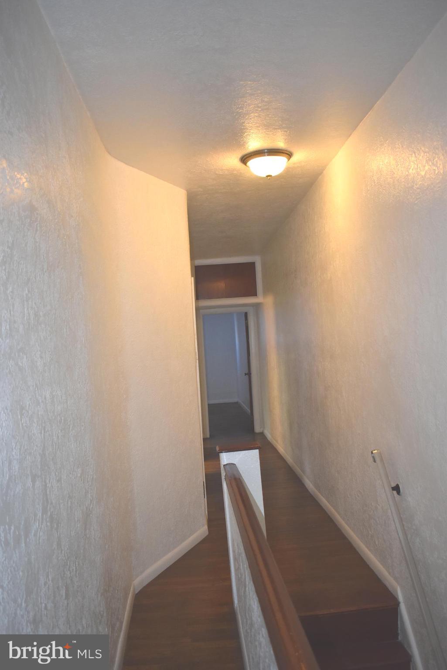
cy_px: 335
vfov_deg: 61.9
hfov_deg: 43.6
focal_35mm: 30
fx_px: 558
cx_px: 224
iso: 800
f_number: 3.5
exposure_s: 1/125
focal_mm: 20
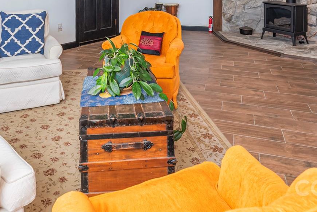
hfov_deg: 56.8
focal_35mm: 33
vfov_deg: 33.9
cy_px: -30
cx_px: 128
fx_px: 291
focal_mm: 14
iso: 320
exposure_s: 1/8
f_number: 7.1
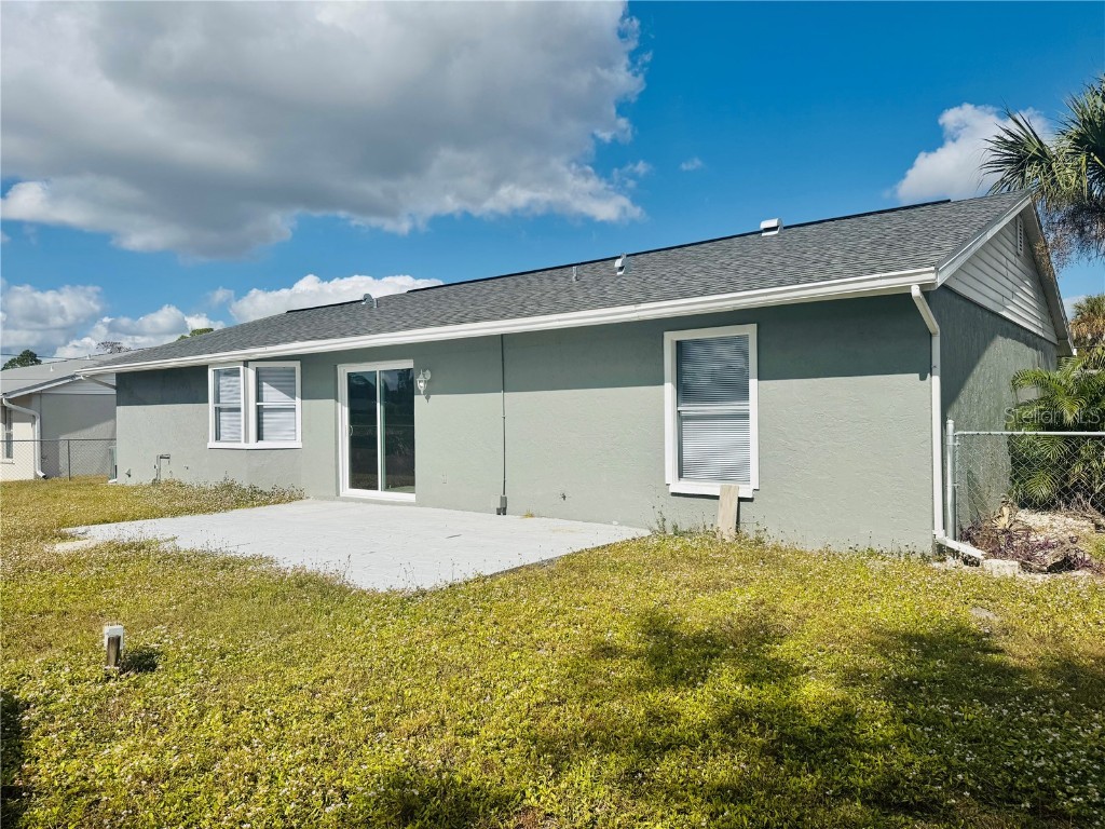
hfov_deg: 71.6
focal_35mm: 24
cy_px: 414
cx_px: 552
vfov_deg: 56.8
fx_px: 766
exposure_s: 1/12346
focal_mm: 6.76
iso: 100
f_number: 1.78
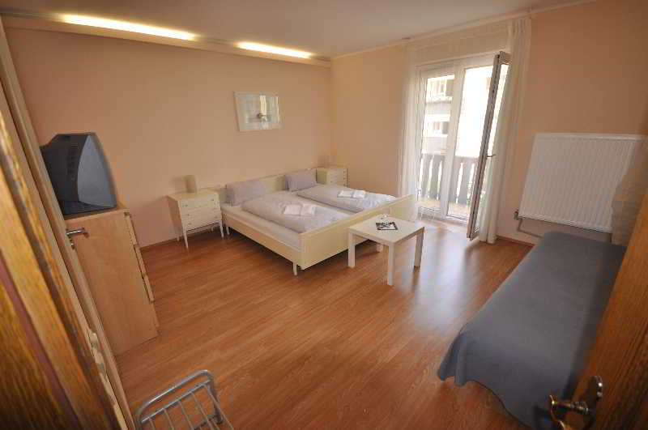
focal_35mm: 15
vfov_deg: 77.2
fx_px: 270
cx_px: 324
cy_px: 215
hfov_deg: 100.5
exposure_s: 1/125
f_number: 4
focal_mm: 10
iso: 450
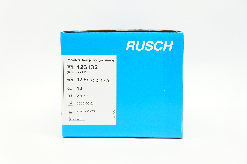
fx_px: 329
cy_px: 82
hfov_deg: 41.2
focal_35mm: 48
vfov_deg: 28.0
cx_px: 124
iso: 400
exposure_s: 1/40
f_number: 5.6
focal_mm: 32
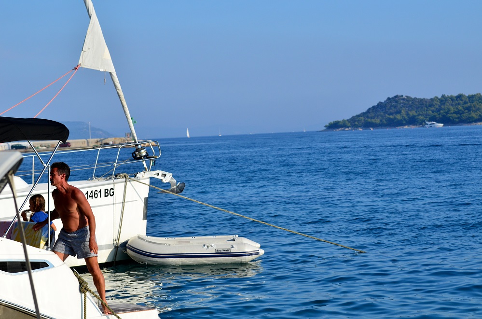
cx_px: 241
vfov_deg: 13.0
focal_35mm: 105
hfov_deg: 19.5
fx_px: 1402
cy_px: 160
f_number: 5.6
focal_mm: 70
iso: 400
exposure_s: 1/2500
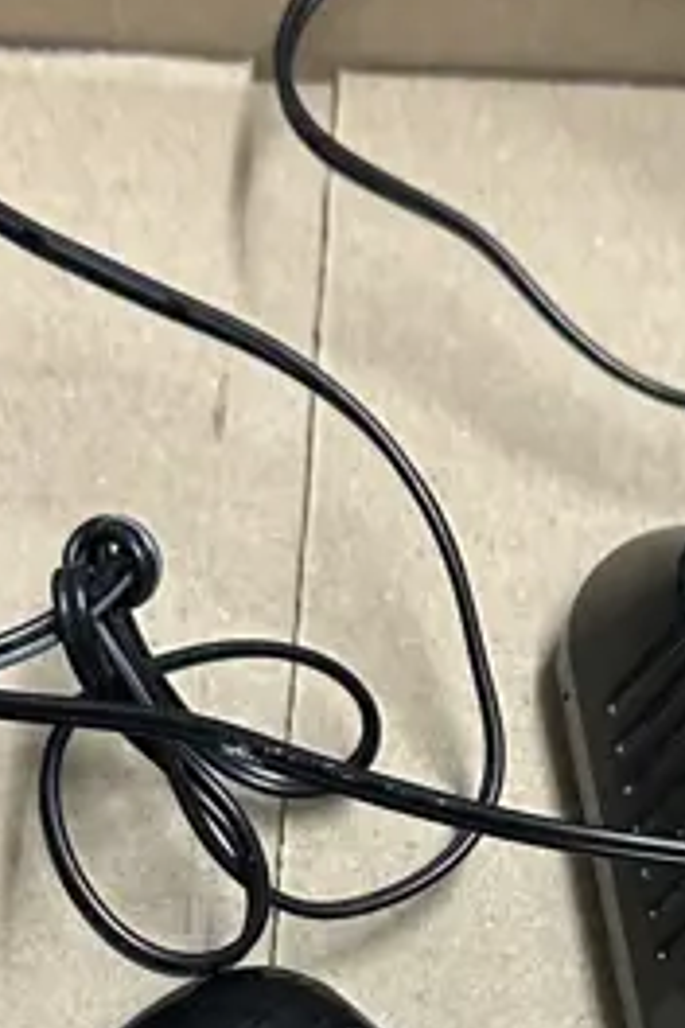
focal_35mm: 97
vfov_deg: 19.6
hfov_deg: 14.0
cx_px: 529
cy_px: 1293
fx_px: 2768
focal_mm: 6.86
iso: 320
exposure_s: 1/50
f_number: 1.78
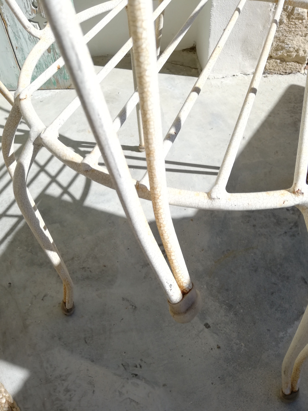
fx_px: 320
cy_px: 206
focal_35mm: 27
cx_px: 154
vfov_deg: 65.3
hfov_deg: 51.4
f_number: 2.2
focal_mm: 3.81
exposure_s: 1/704
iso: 50
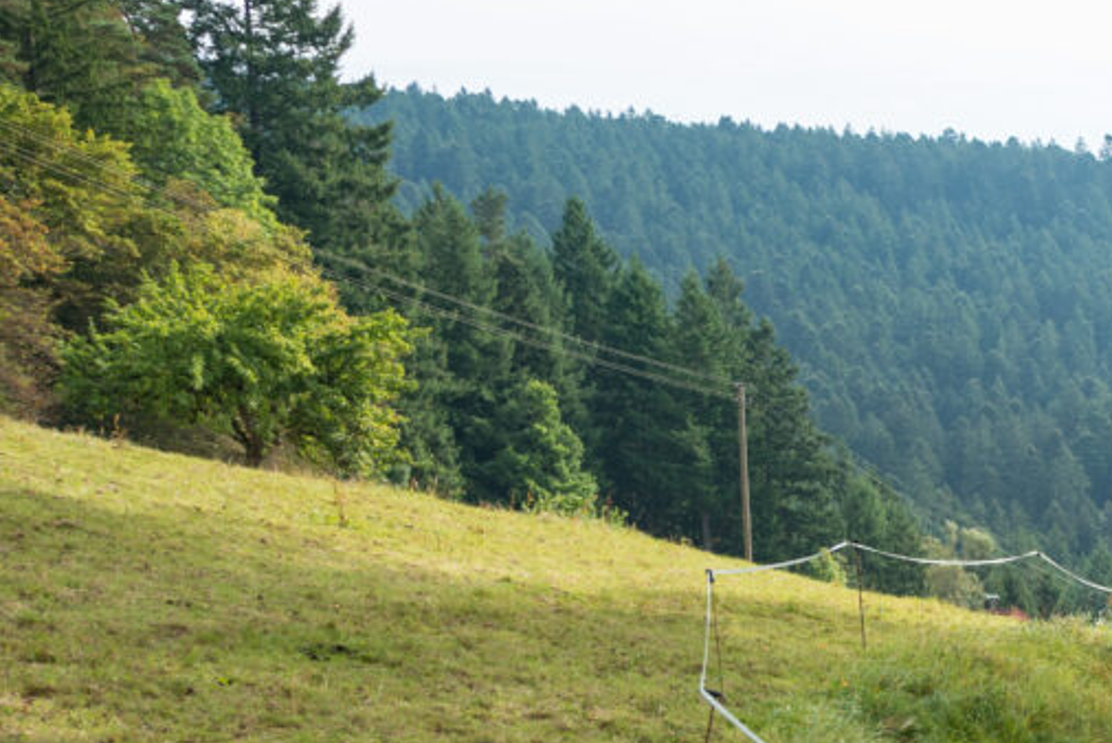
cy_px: 869
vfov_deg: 14.6
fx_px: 2812
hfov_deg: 17.5
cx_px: 2075
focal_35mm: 91
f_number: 5.6
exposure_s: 1/500
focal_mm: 24
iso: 200
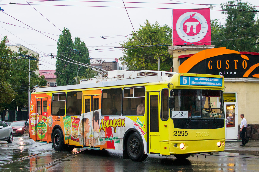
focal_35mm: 52
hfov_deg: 37.9
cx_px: 130
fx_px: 378
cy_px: 86
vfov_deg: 25.8
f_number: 4
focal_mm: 35
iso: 800
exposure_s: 1/500
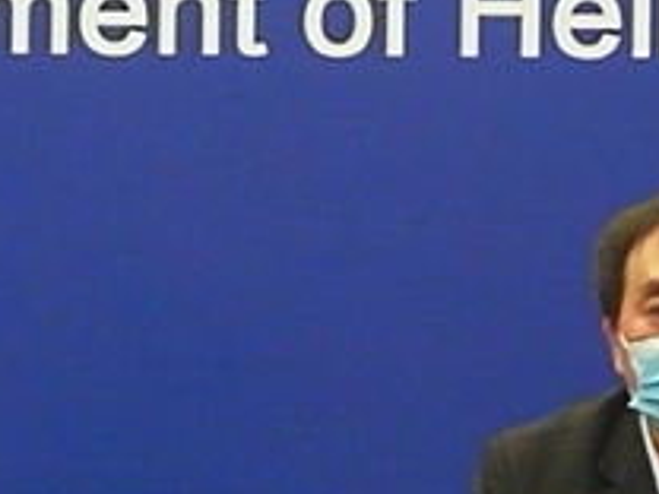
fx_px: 7901
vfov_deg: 3.6
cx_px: 703
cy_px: 329
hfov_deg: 4.8
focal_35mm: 415
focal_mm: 3.95
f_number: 2.2
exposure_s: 1/50
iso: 200
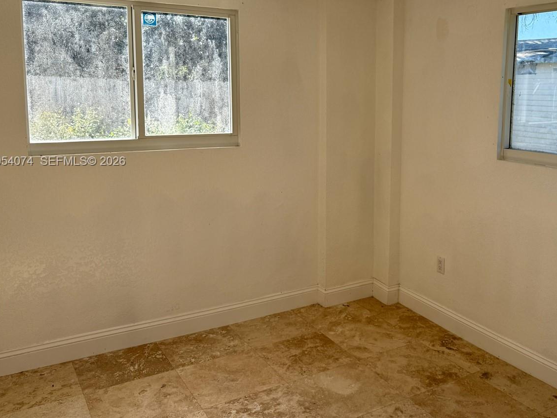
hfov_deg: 53.0
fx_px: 547
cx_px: 367
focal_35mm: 34
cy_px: 162
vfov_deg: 41.6
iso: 80
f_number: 1.78
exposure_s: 1/1192
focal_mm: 6.76
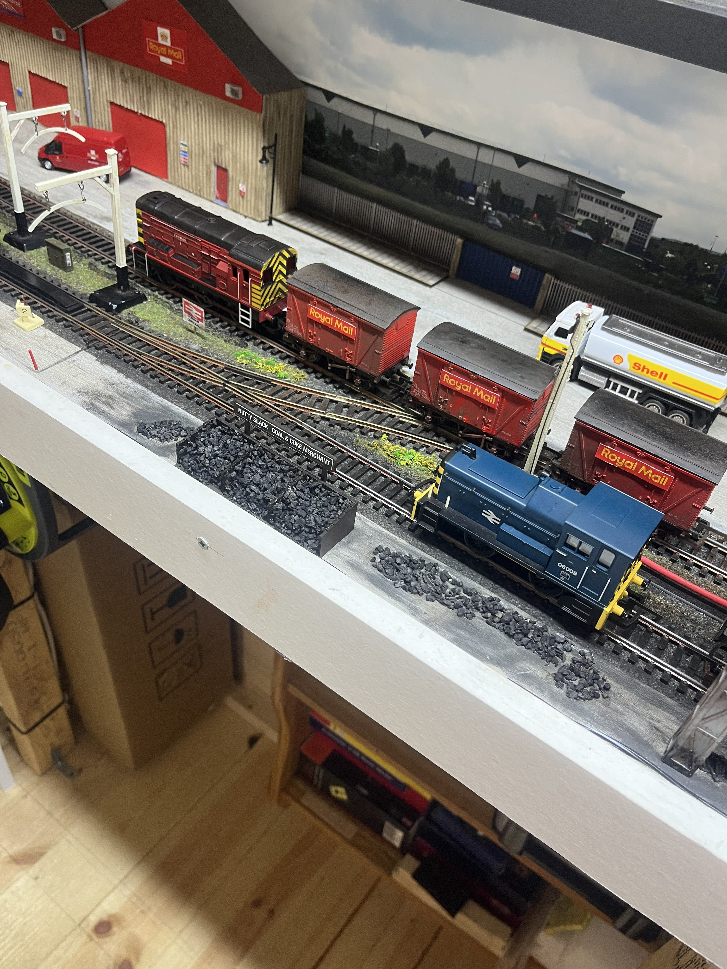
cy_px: 484
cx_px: 364
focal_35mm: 26
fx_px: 728
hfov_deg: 53.1
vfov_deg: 67.3
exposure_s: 1/77
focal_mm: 5.1
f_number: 1.6
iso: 125
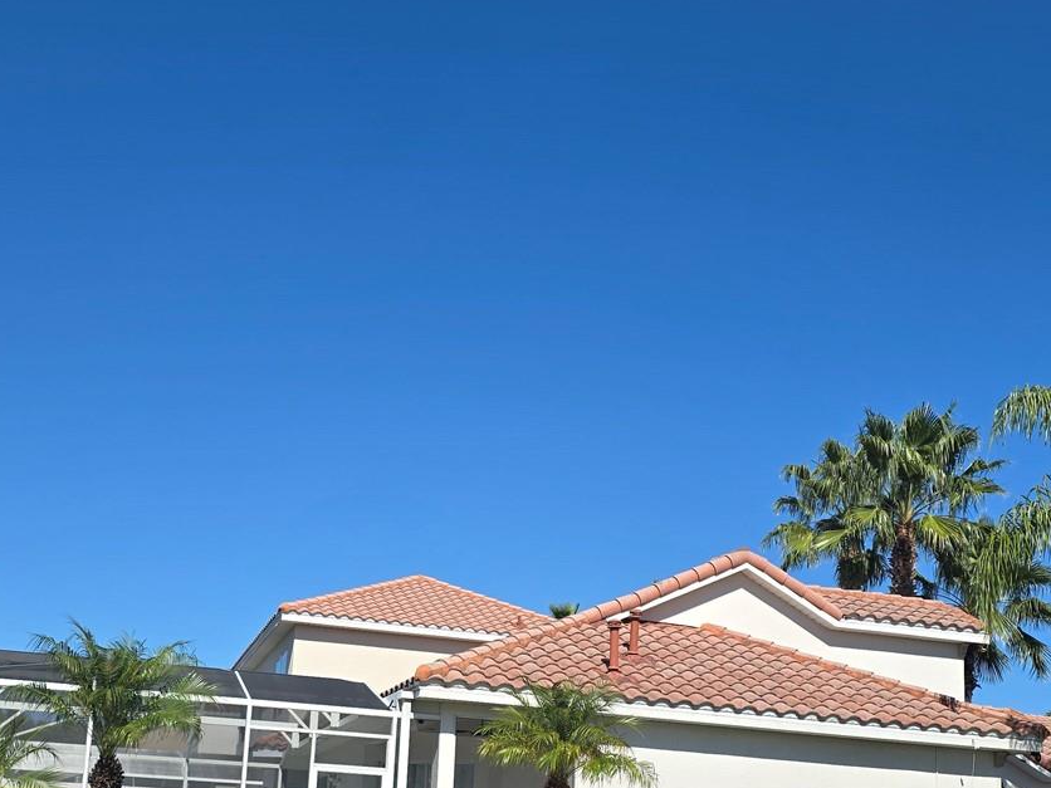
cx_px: 489
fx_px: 1336
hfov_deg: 42.9
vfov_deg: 31.7
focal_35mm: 44
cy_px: 666
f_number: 1.7
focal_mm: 6.3
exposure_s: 1/997
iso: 12
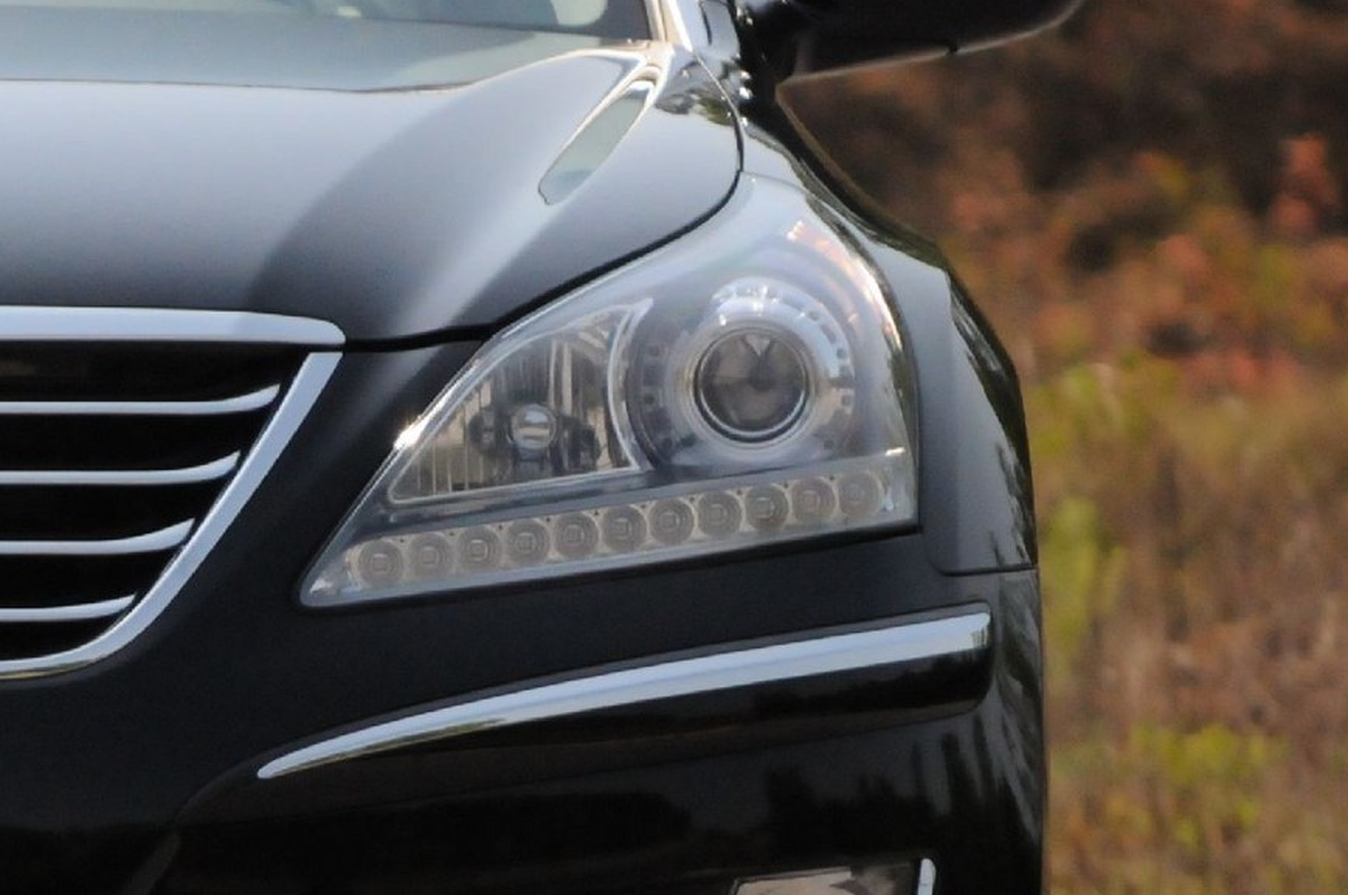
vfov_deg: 2.4
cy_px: 488
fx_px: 21780
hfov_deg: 3.5
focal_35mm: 582
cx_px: -456
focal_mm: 135
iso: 2000
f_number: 5.6
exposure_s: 1/8000
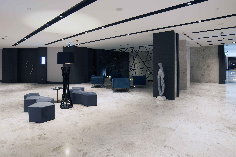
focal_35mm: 19
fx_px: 125
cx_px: 102
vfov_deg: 63.9
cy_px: 62
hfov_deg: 86.4
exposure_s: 5
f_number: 10
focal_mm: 14
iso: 50
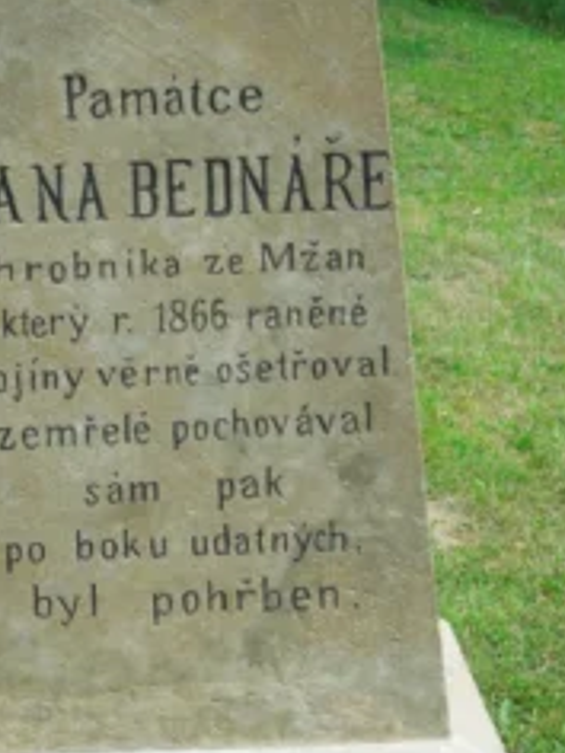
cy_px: 351
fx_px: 2242
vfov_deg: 19.1
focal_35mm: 103
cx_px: 185
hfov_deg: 14.3
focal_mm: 12.5
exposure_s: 1/250
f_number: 8.8
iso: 400
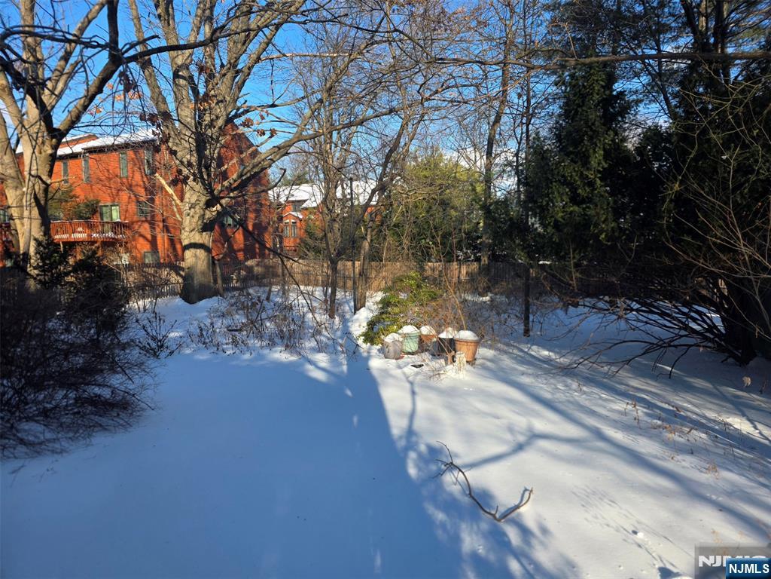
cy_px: 290
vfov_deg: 58.9
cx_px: 386
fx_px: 512
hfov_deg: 73.9
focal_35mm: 23
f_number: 1.7
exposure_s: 1/3333
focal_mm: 6.3
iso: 80
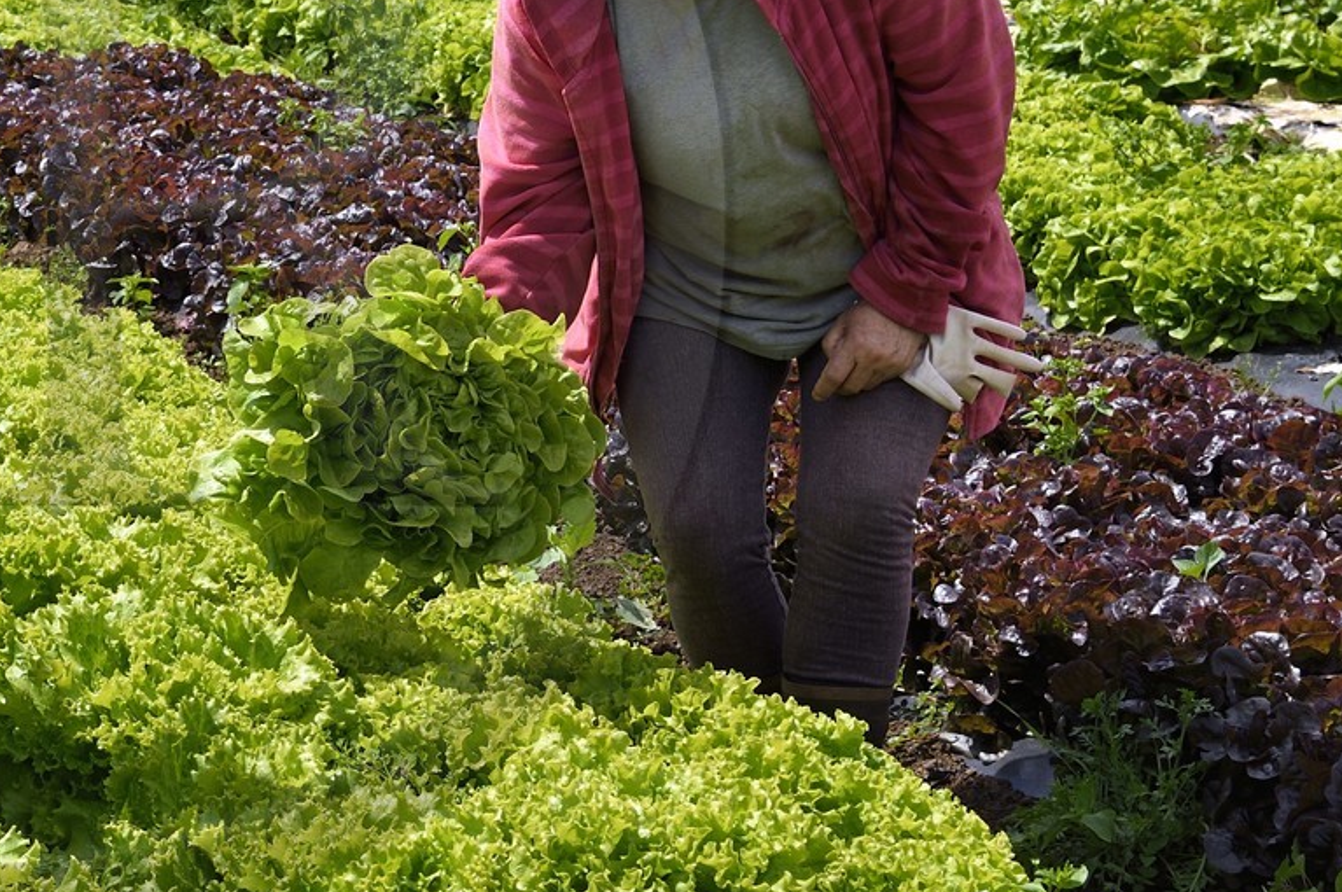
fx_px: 3576
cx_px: 3
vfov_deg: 14.2
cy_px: 222
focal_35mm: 96
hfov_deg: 20.6
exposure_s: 1/250
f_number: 11
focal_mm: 46
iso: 200
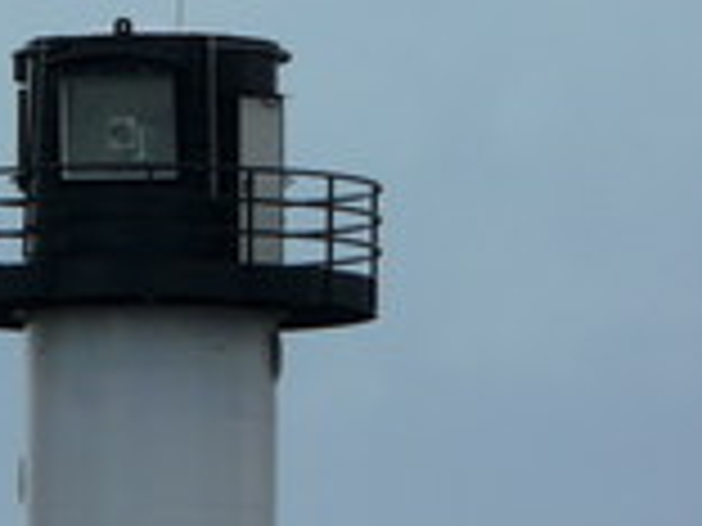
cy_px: 27
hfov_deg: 1.5
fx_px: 26201
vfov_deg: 1.2
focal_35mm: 1292
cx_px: 153
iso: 100
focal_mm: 82.8
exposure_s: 1/500
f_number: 6.3
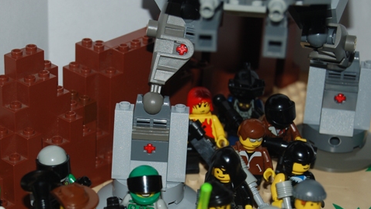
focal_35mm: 109
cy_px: 150
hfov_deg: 19.7
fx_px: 1069
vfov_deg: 11.1
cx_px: 146
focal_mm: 55
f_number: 5.6
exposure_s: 1/125
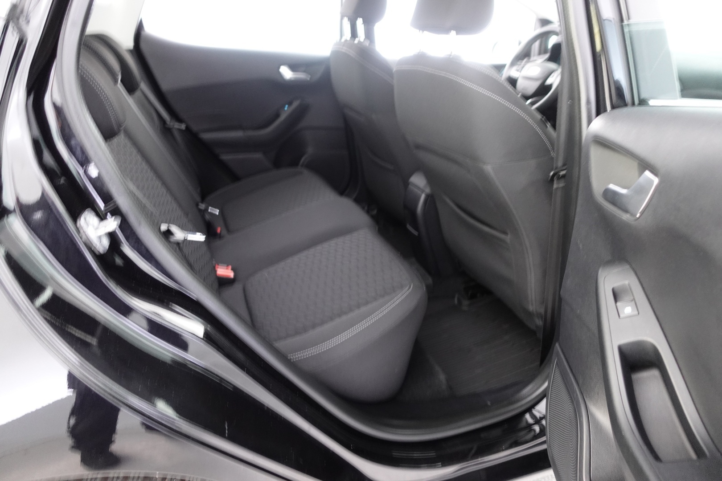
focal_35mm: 24
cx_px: 361
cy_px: 240
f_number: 1.8
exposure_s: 1/8
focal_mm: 9.4
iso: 800
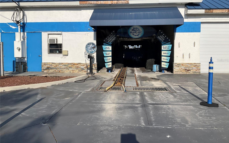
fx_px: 193
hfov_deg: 61.2
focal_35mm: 31
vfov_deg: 40.5
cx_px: 115
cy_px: 60
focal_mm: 3
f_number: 1.8
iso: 16
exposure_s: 1/3534
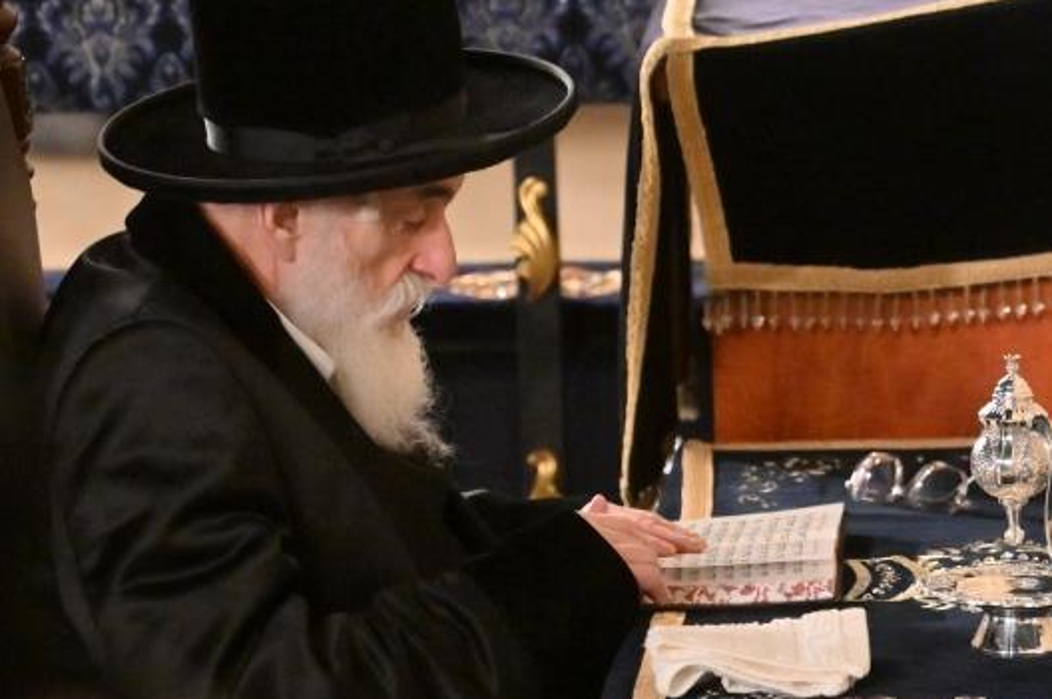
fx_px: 9517
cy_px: 356
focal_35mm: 326
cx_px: 920
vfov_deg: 4.2
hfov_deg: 6.3
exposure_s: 1/400
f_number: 2.8
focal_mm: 112
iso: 2500
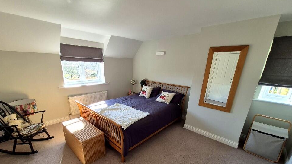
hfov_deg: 103.0
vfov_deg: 68.9
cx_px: 142
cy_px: 107
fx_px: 116
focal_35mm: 15
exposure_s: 1/50
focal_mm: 1.74
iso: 50
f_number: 2.2
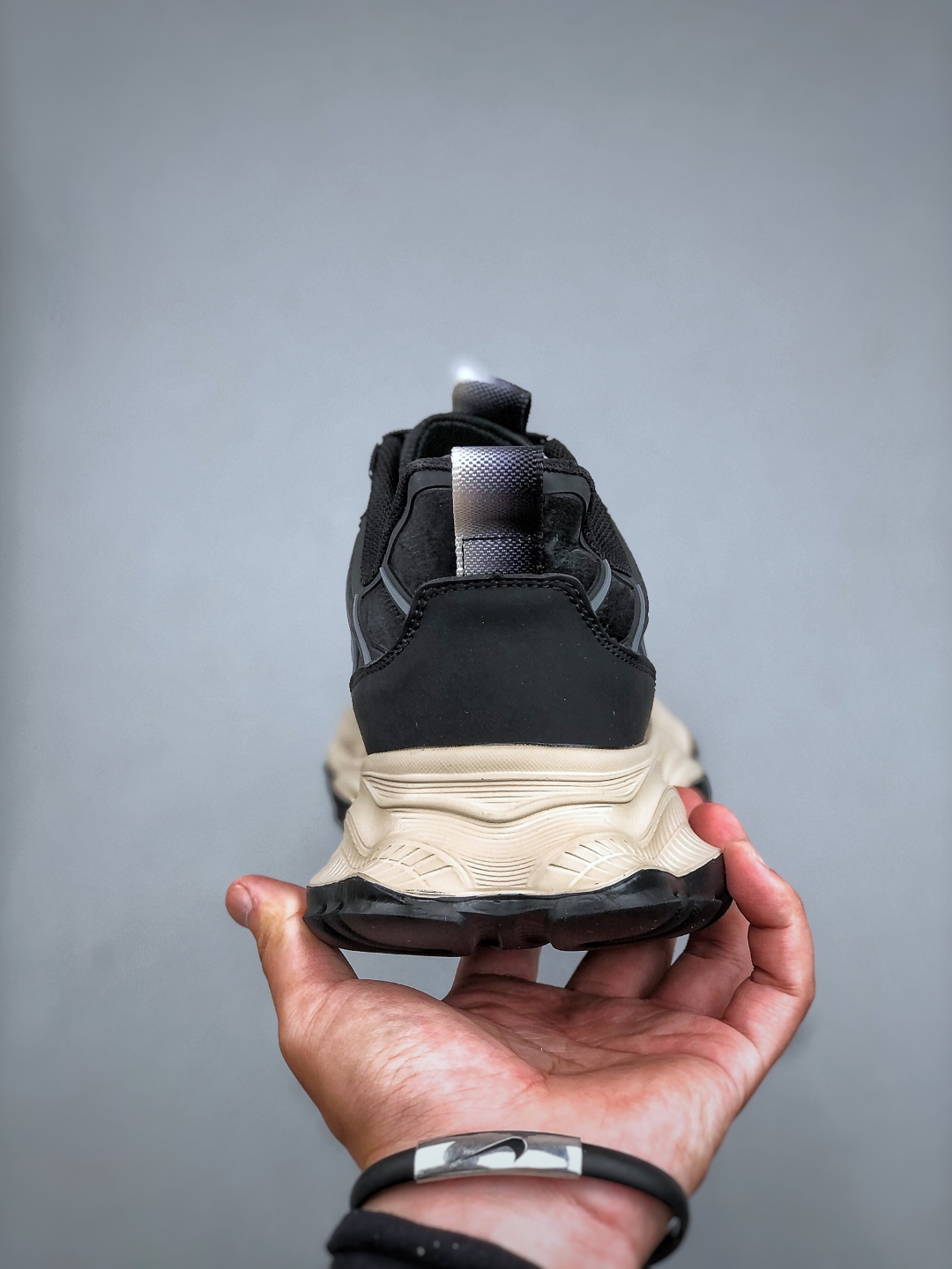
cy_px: 634
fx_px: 2090
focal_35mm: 57
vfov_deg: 33.8
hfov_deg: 25.7
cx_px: 476
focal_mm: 6.6
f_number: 2.8
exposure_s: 1/50
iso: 25
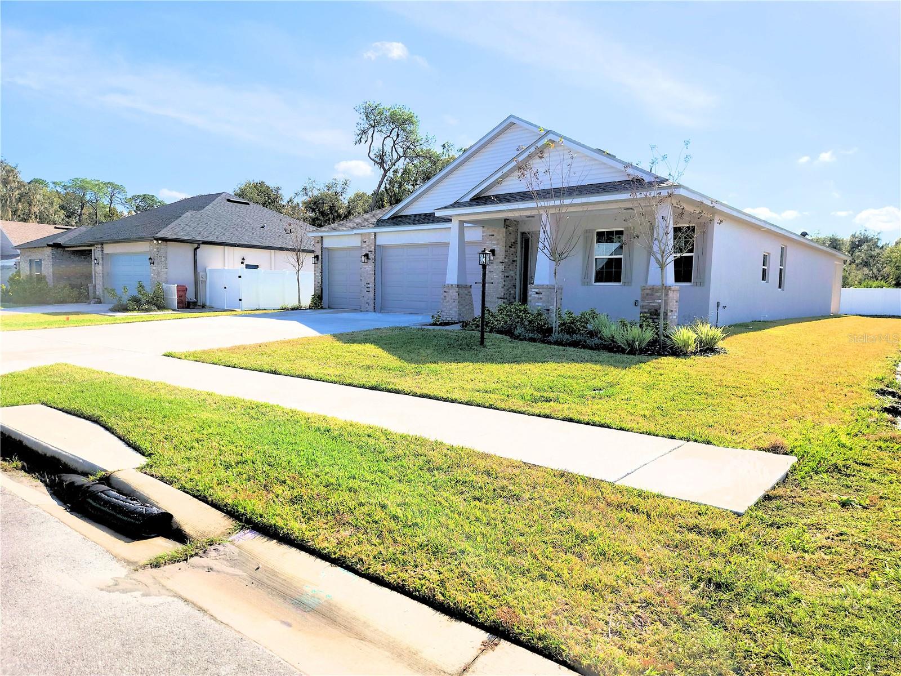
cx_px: 450
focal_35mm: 23
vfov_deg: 58.9
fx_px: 599
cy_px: 338
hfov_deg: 73.9
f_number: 1.8
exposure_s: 1/2128
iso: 20
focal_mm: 5.4
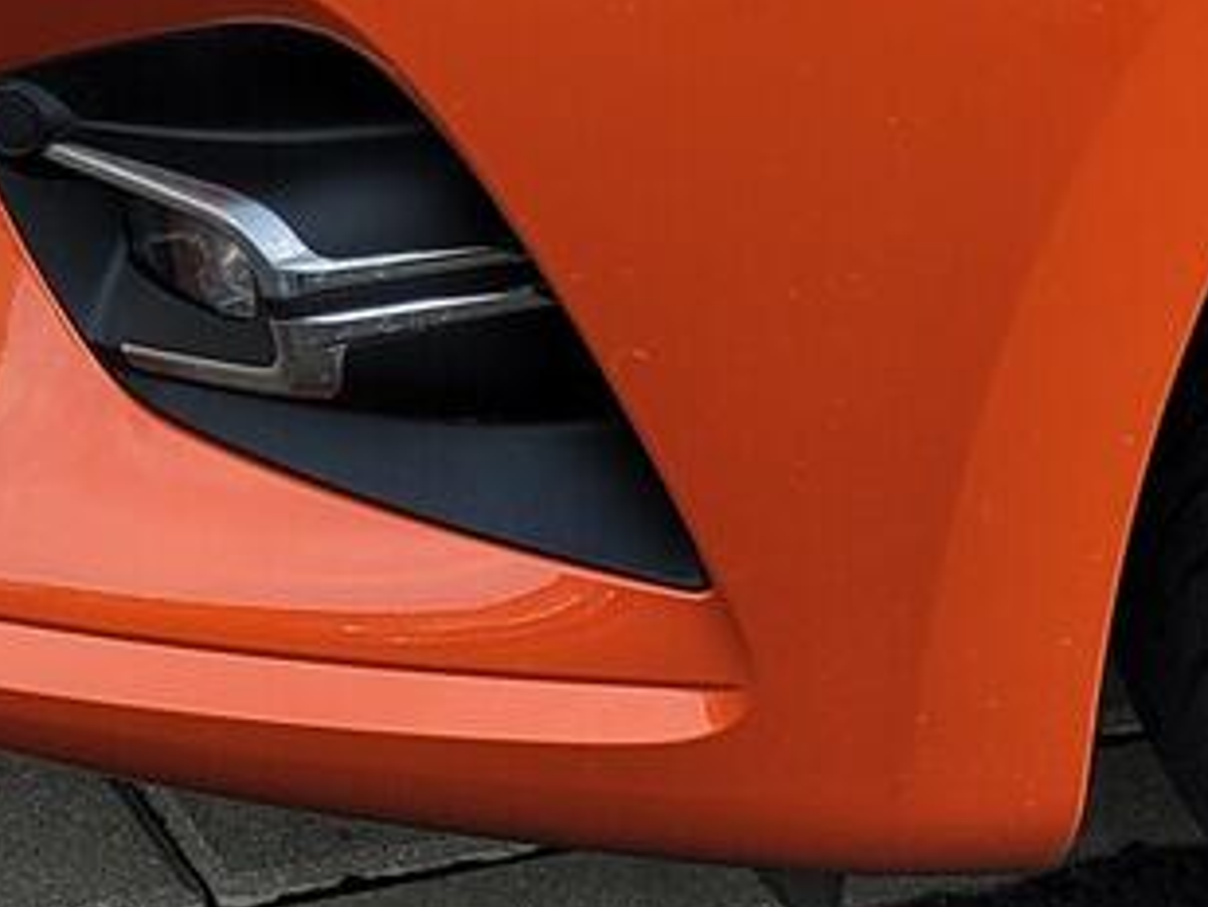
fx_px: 8798
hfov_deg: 7.9
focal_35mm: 252
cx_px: 665
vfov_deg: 5.8
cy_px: -508
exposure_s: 1/218
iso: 25
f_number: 2.4
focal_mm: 7.12
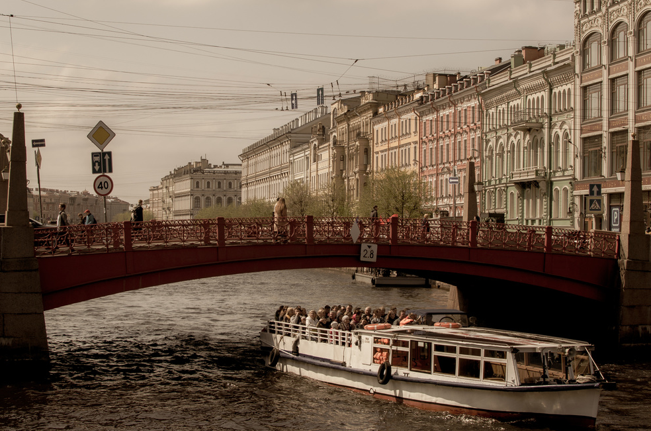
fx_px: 1348
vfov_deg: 18.2
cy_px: 212
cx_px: 287
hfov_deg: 27.1
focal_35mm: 75
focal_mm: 35
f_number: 8
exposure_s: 1/500
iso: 100
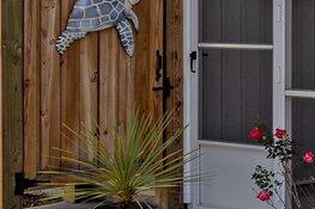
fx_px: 1294
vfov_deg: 9.1
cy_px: -89
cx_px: 565
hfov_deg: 12.6
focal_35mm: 148
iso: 100
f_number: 5.6
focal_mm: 19
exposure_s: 1/250
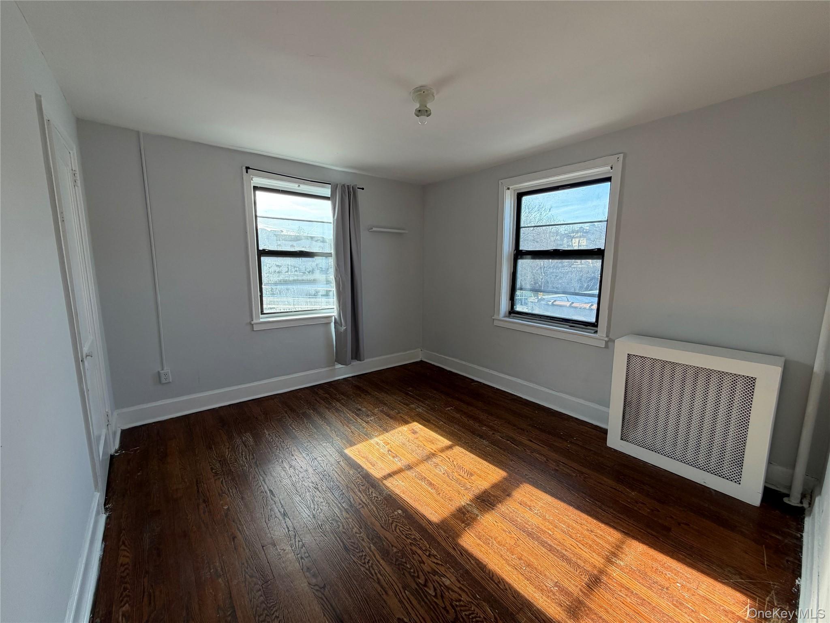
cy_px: 312
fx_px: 336
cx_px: 415
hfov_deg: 102.1
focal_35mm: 14
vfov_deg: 85.7
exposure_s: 1/156
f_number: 2.2
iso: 50
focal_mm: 2.22
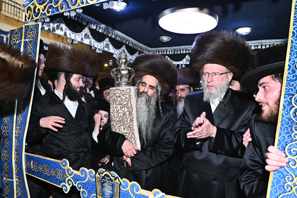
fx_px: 223
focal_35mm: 27
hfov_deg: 67.4
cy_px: 99
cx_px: 148
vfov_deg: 47.9
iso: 3200
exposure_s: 1/160
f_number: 5.6
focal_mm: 27
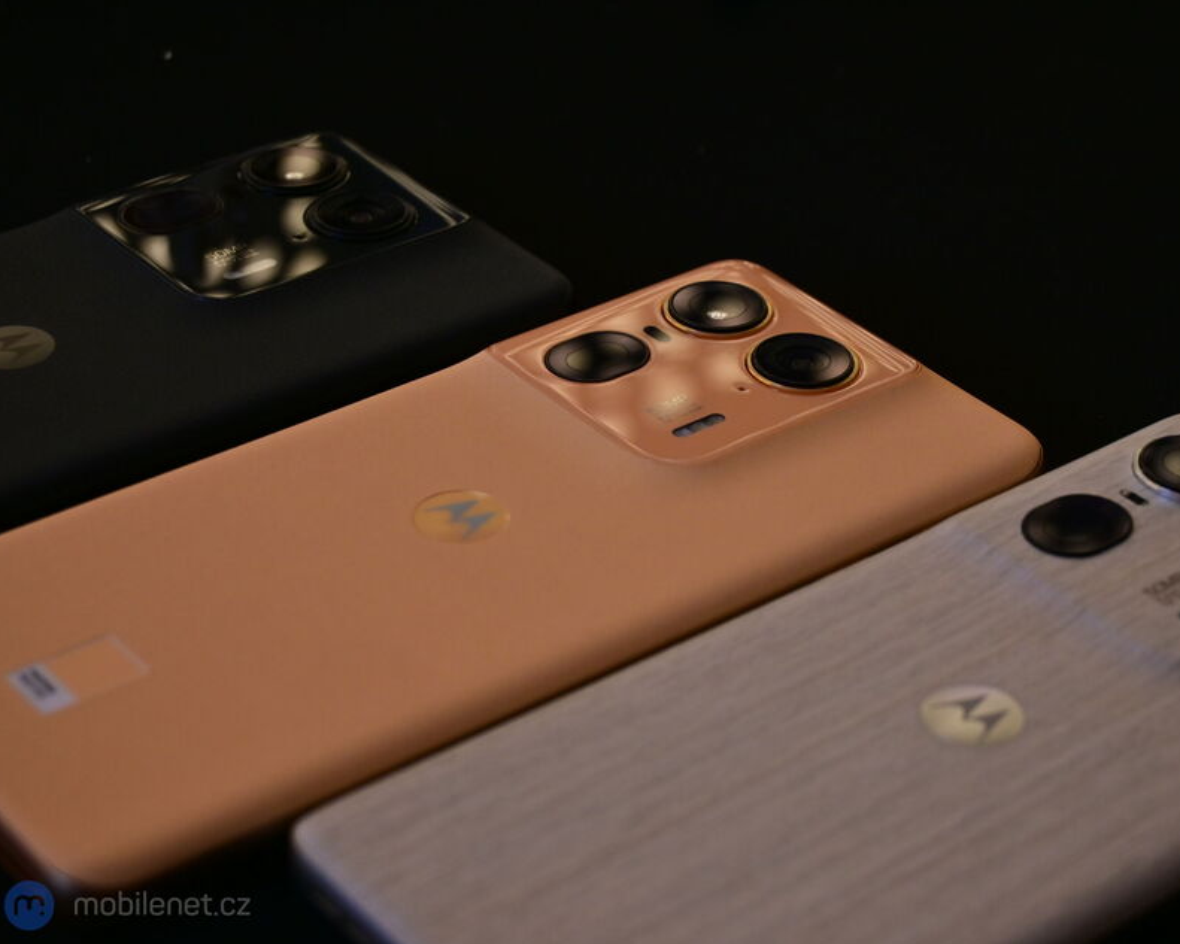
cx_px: 701
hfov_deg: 23.2
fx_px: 2864
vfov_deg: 18.7
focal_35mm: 82
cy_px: 473
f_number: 6
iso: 400
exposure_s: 1/80
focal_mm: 48
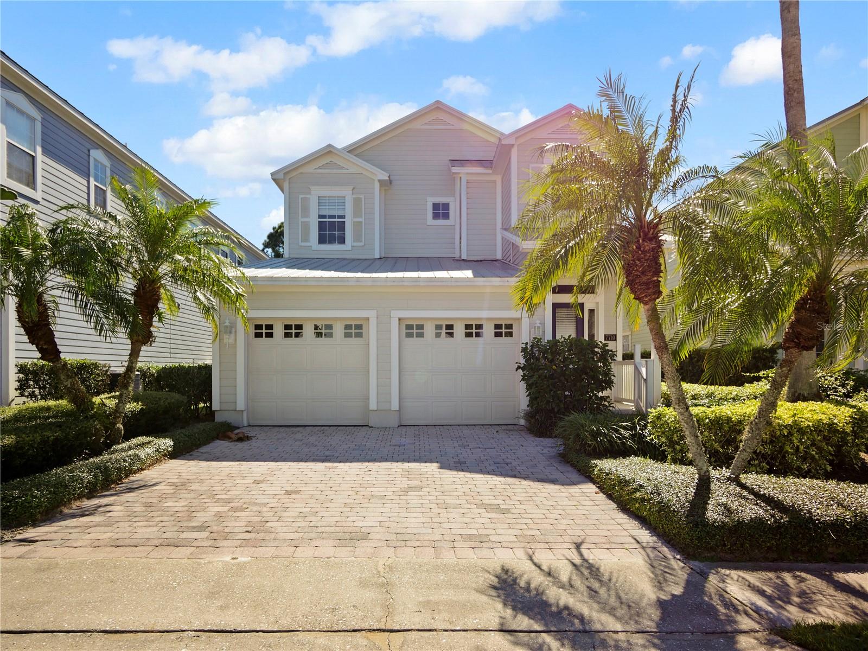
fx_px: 552
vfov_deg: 61.1
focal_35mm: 22
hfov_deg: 76.4
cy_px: 326
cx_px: 434
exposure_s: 1/1000
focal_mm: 11
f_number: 11
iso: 200
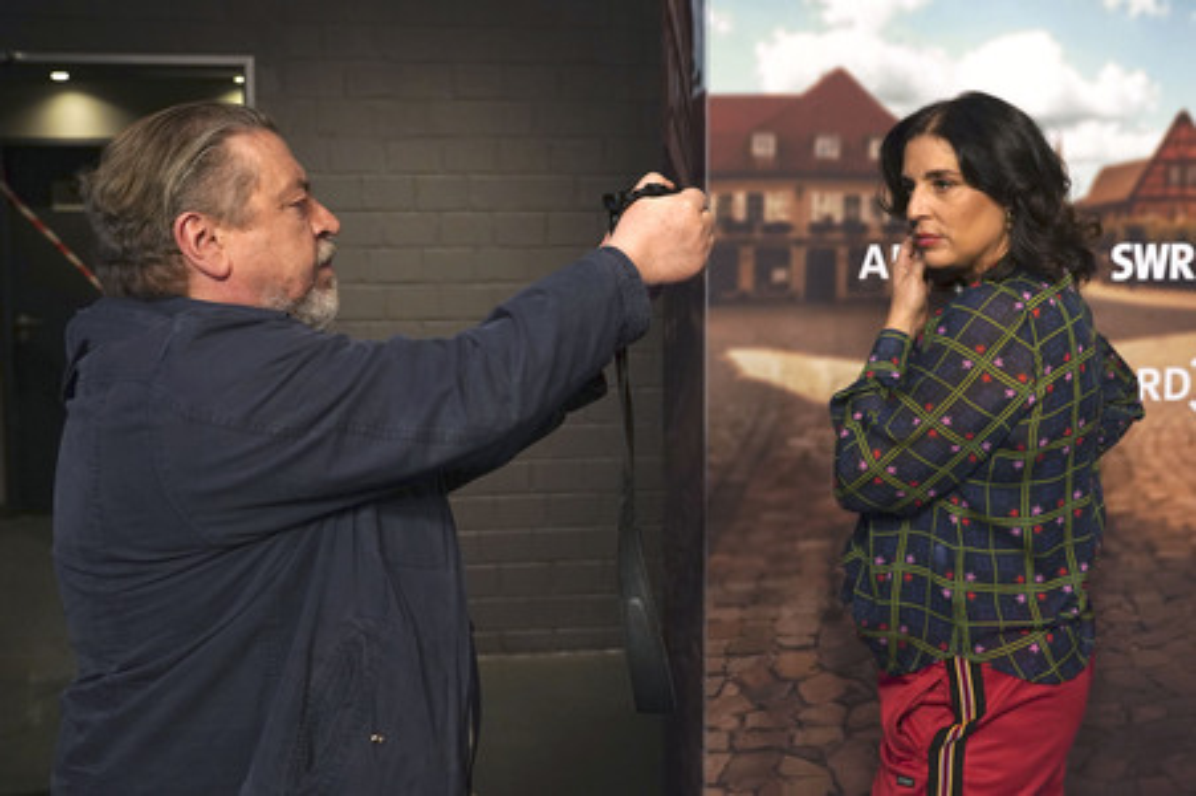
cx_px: 598
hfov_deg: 54.5
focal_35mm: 35
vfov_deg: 37.8
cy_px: 398
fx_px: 1162
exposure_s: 1/250
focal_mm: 35
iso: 2500
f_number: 4.5
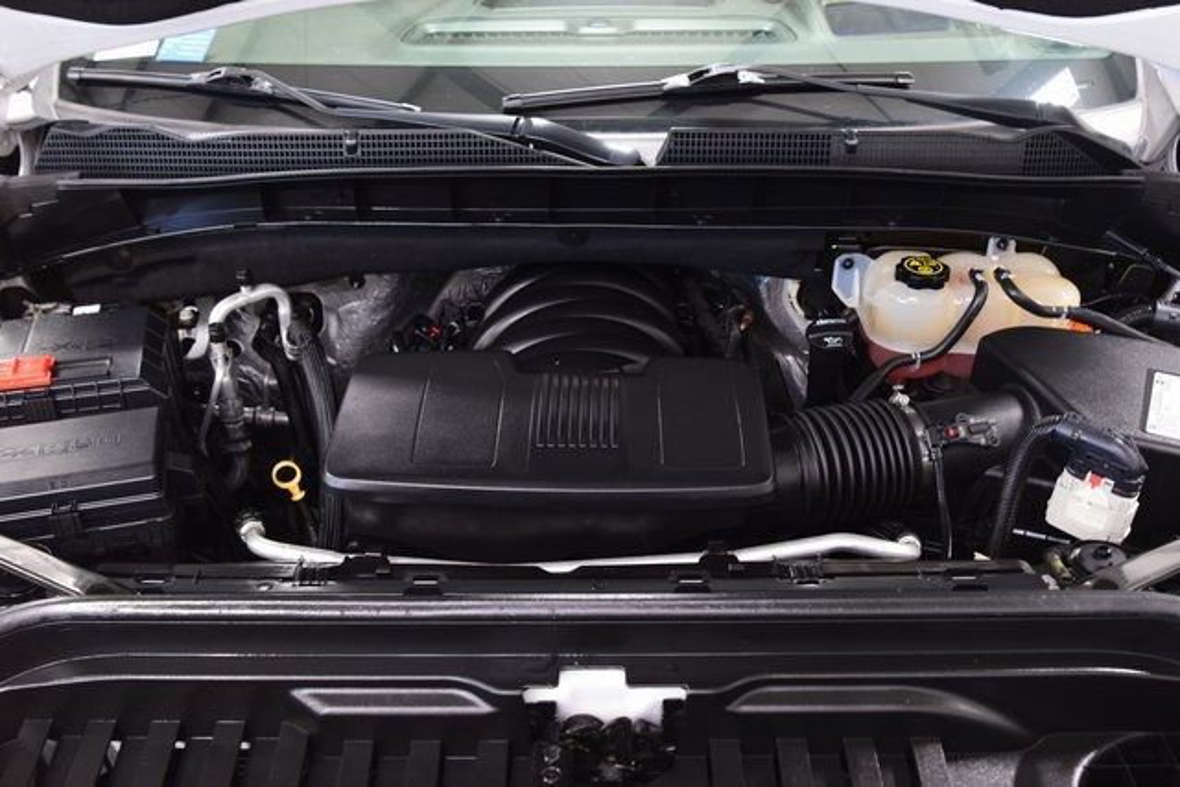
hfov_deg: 53.1
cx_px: 590
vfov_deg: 36.9
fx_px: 1180
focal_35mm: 36
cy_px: 394
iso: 1600
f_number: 5.6
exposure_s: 1/15
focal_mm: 24
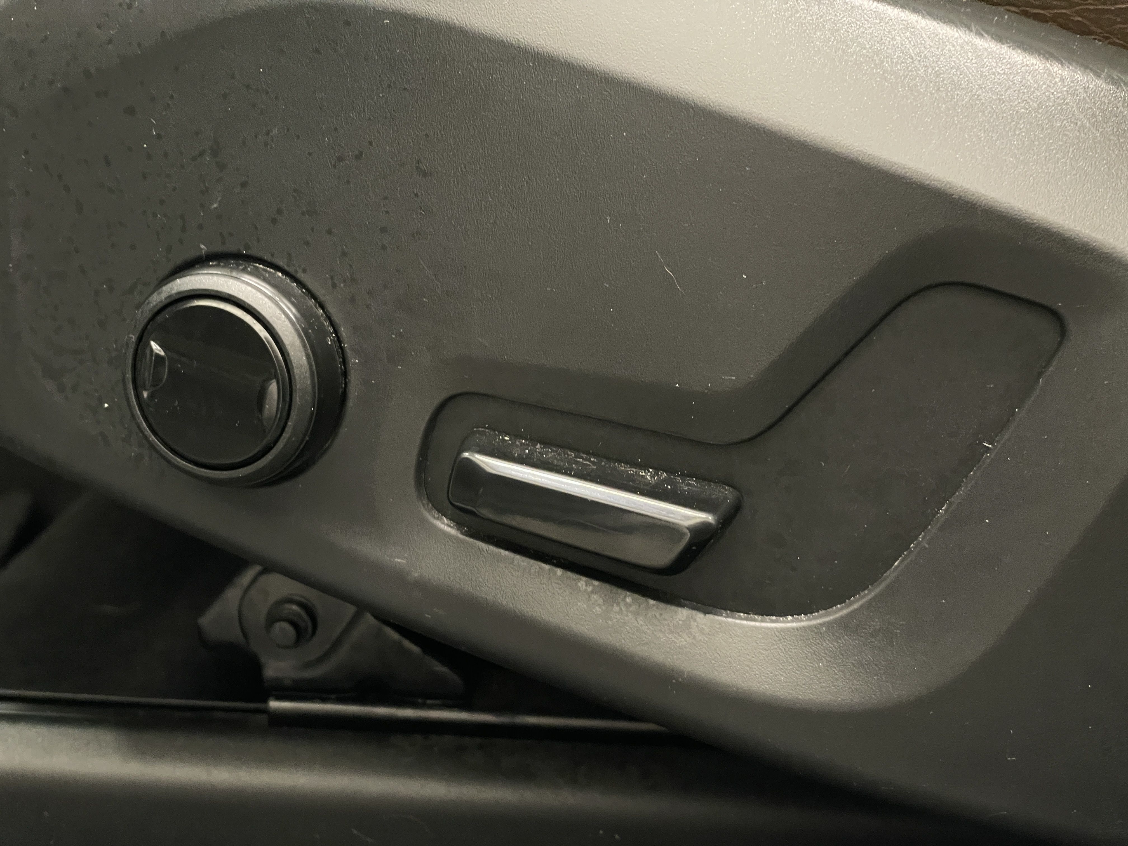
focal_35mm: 52
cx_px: 564
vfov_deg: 28.0
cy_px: 423
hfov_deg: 36.8
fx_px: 1694
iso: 640
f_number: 2
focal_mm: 6
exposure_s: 1/33
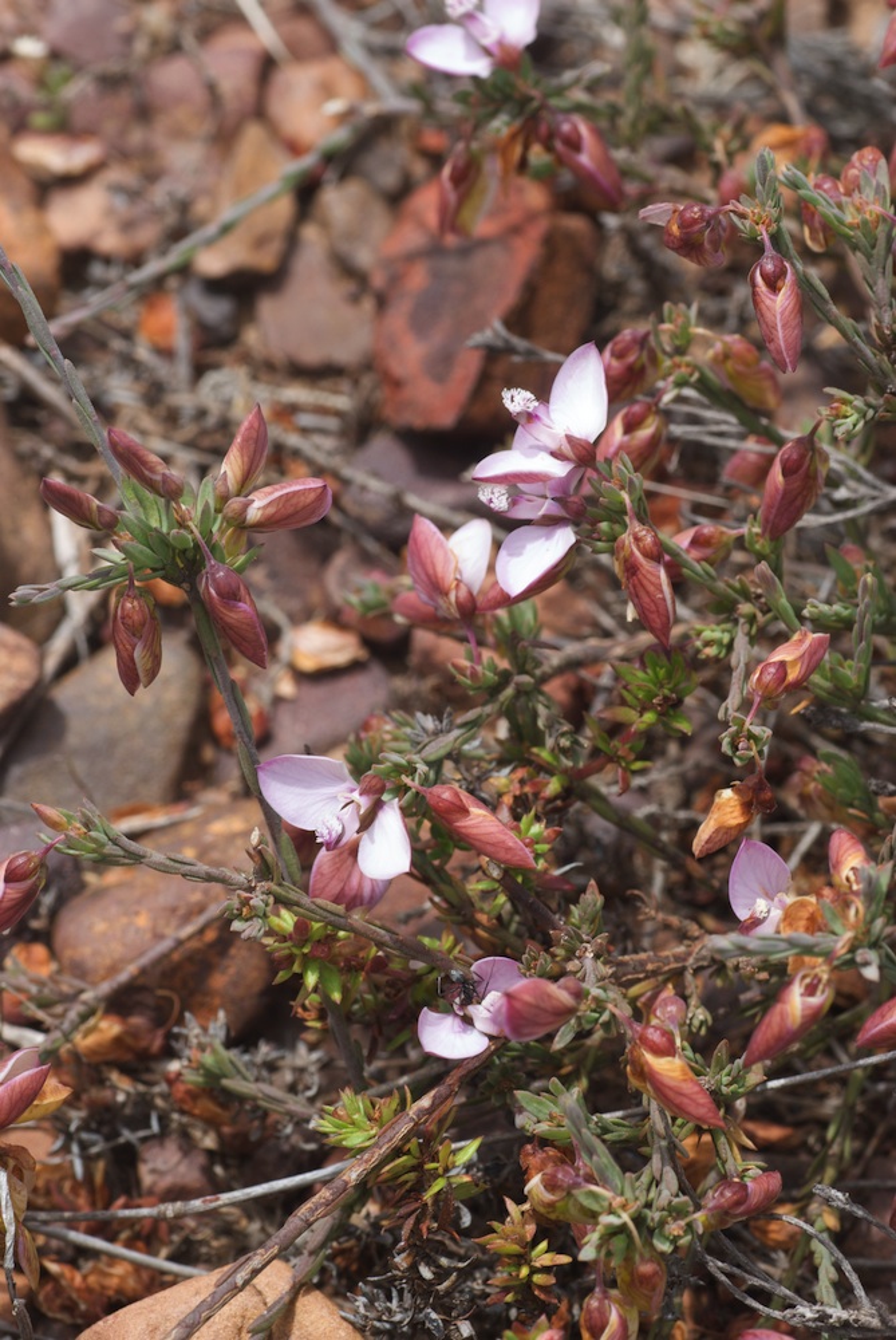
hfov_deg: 10.2
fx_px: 5027
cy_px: 670
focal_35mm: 135
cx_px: 448
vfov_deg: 15.2
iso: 160
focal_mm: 90
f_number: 16
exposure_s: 1/60
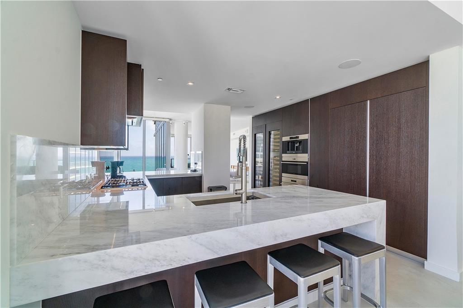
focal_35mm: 15
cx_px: 232
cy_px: 154
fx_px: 193
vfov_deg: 77.2
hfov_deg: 100.4
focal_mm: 10
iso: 160
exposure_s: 1/13
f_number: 11
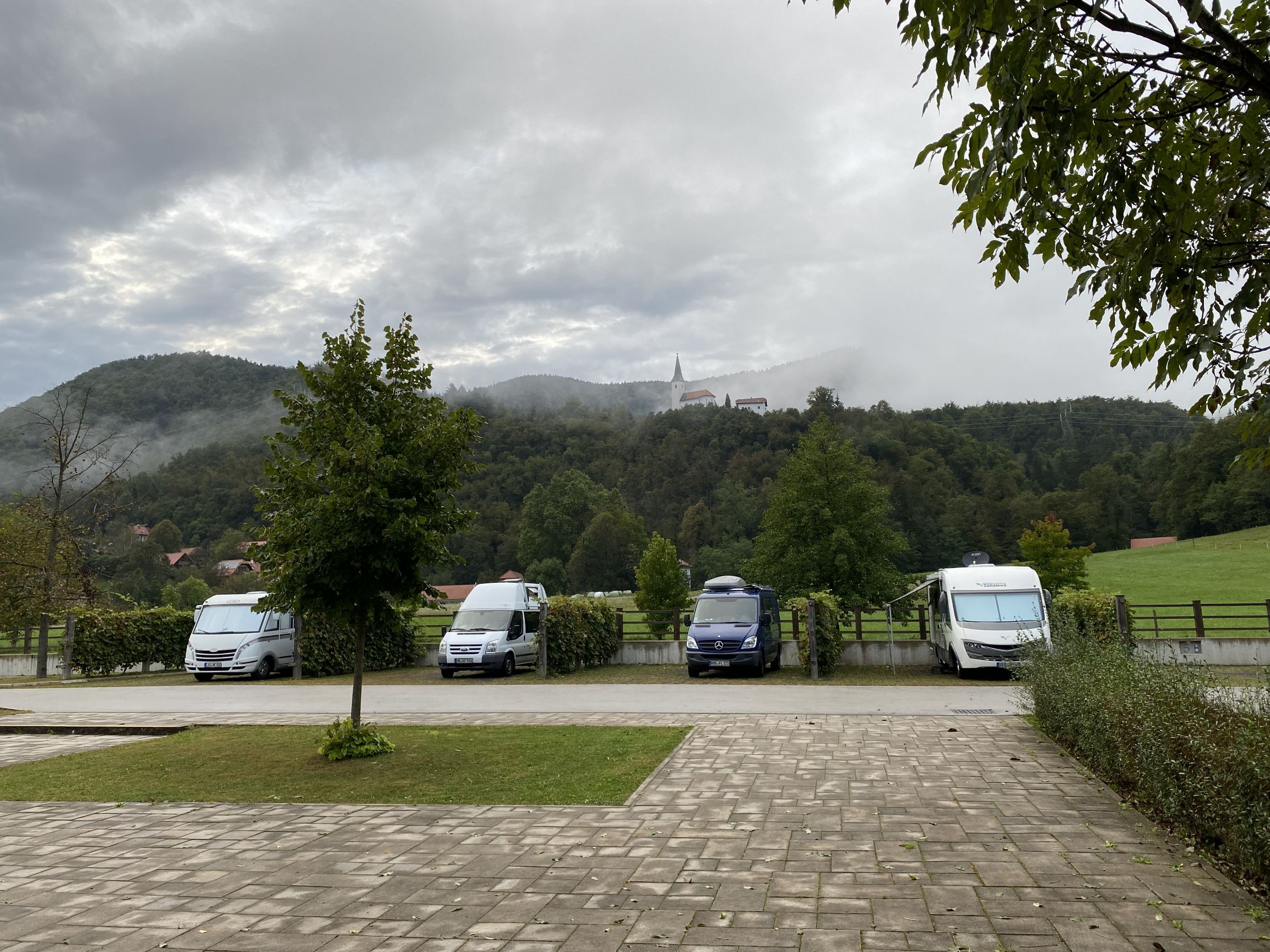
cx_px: 635
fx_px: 954
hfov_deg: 67.3
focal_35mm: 26
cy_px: 476
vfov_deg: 53.1
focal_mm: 4.25
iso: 40
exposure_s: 1/122
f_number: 1.8
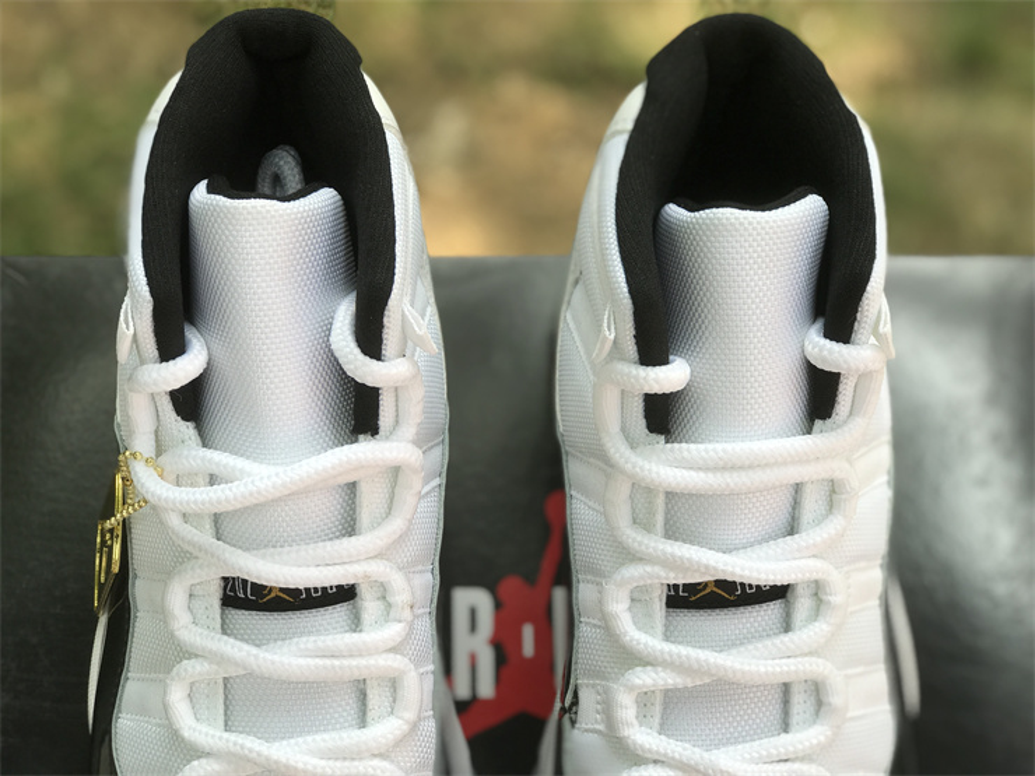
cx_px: 518
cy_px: 388
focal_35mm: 57
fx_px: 1704
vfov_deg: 25.7
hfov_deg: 33.8
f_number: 2.8
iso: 20
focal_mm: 6.6
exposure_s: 1/150
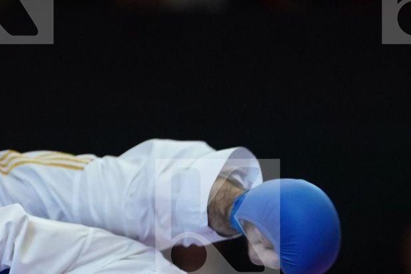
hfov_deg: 3.5
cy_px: 220
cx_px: -9
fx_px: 6678
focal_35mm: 585
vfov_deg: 2.4
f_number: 2.8
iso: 3200
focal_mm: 200
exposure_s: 1/1000
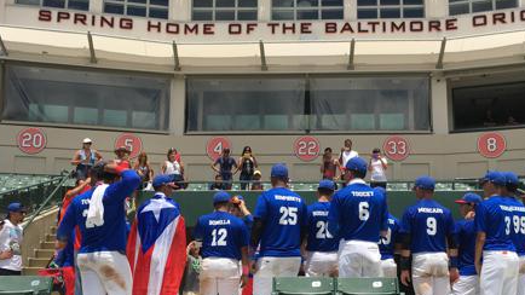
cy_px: 203
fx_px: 557
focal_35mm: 40
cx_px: 284
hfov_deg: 50.4
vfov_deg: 29.4
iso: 25
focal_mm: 4.15
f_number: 2.2
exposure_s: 1/2024
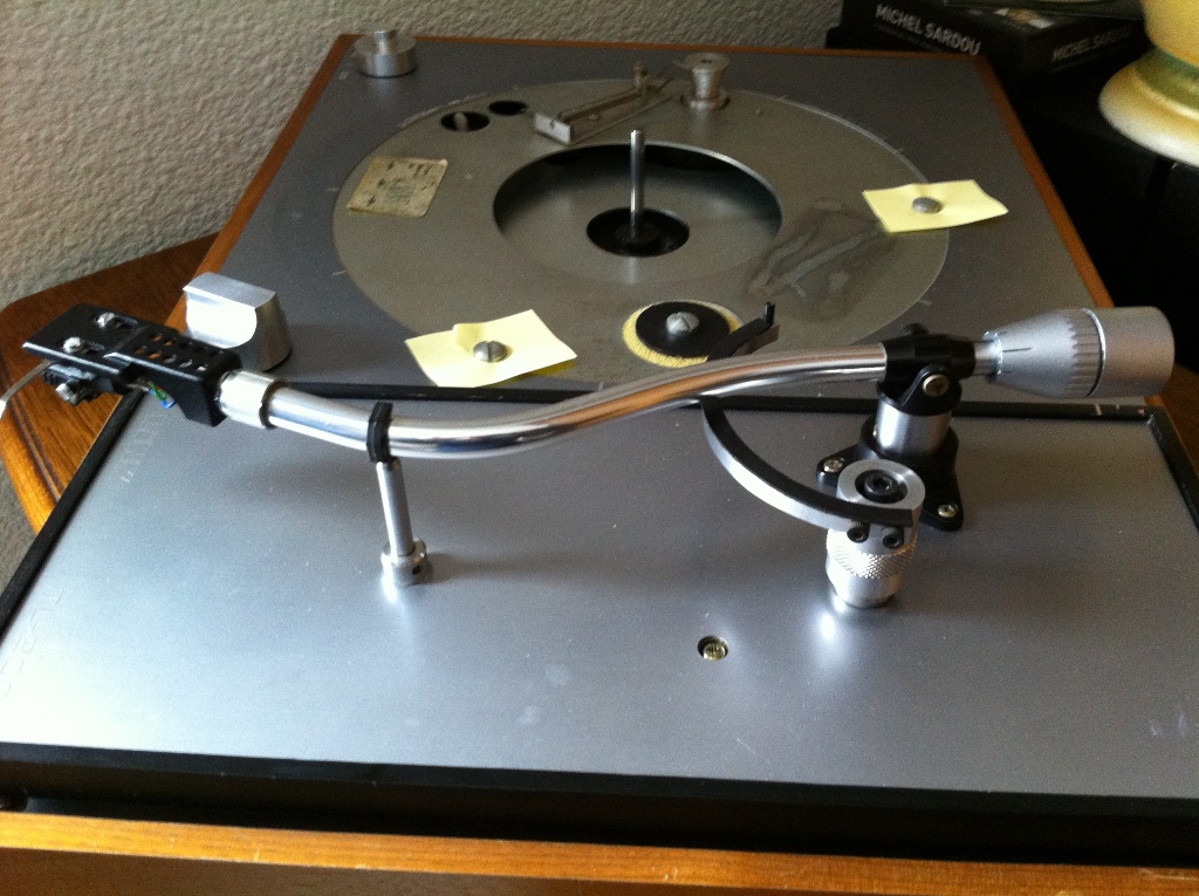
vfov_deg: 40.6
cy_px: 448
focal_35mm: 35
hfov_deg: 52.7
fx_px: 1211
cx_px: 600
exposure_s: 1/15
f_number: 2.8
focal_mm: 3.85
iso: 320
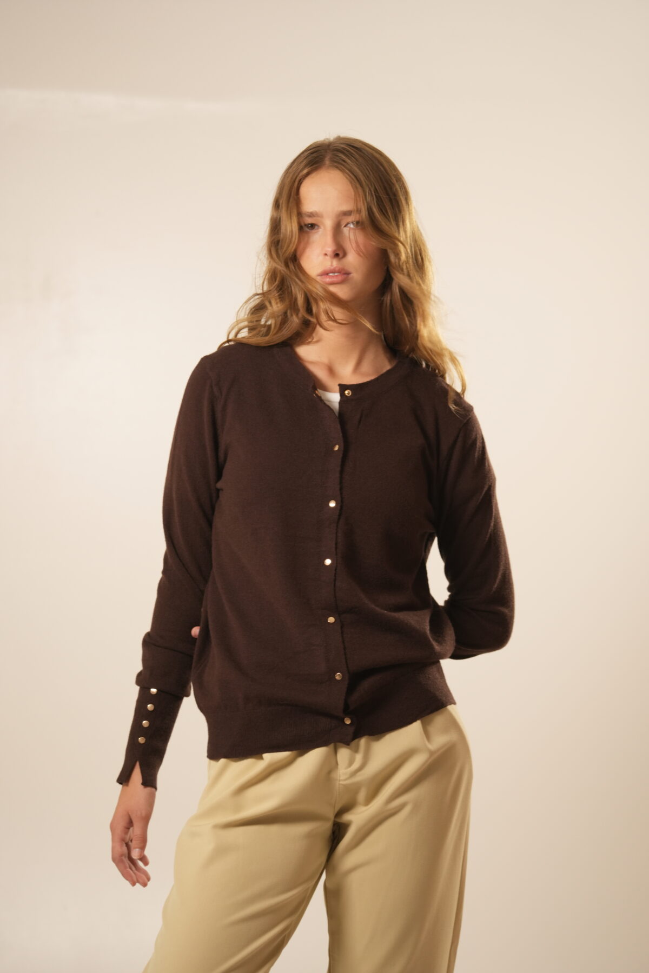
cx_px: 324
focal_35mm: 127
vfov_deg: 16.1
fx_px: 3434
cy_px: 486
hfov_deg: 10.8
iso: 1250
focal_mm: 127
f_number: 4
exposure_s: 1/125
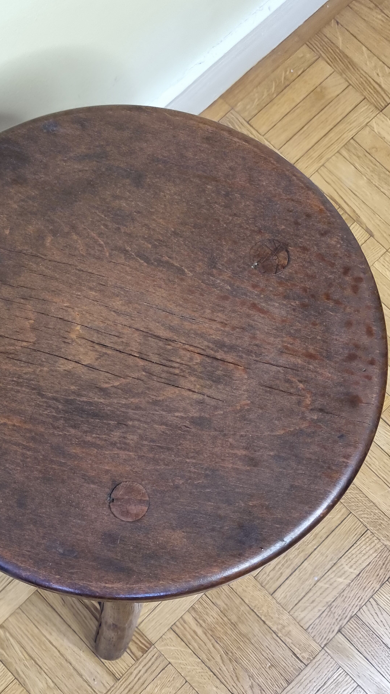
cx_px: 129
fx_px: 552
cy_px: 356
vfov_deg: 64.3
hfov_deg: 38.5
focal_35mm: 30
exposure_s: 1/100
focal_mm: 5.4
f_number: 1.8
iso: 320
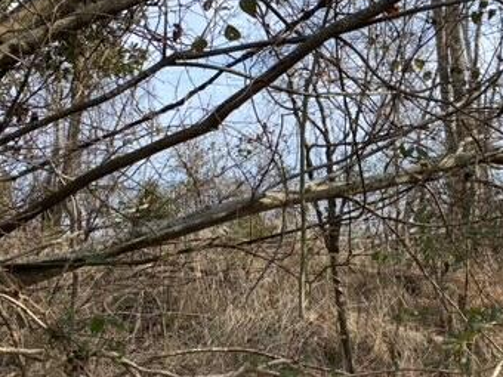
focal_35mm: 49
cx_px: 305
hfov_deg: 38.7
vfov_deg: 29.6
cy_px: 142
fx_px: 712
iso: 32
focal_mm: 4.25
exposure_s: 1/1218
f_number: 1.8
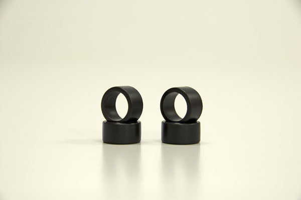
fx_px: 877
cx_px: 150
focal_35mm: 105
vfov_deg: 13.0
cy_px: 100
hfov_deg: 19.5
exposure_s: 1/10
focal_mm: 70
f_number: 8
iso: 200
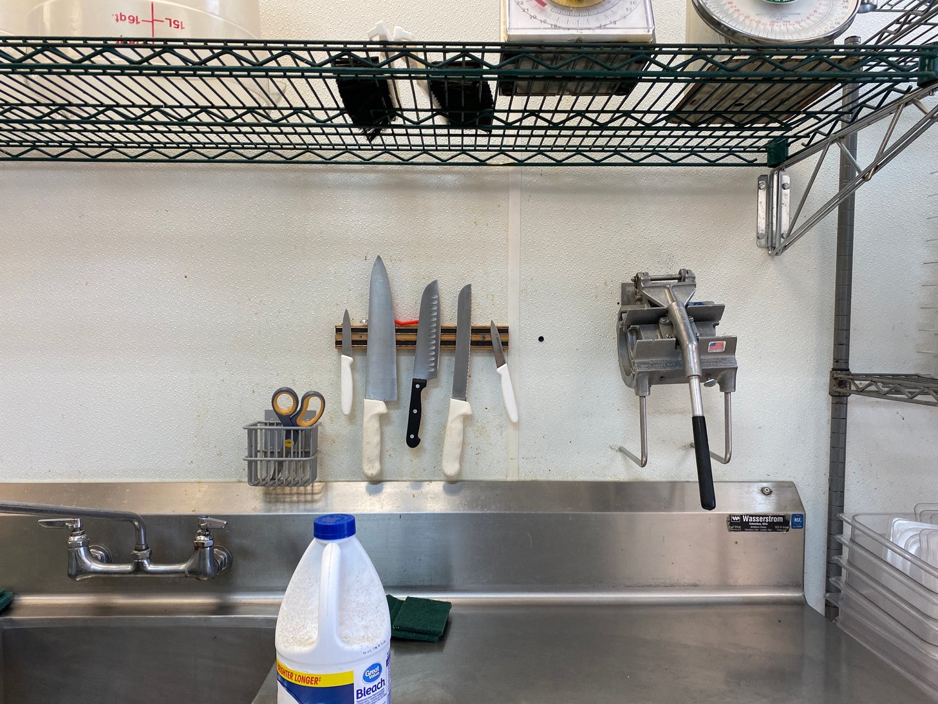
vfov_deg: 51.4
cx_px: 466
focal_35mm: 27
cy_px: 362
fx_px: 732
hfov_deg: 65.3
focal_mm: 4.25
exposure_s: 1/120
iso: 100
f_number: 1.8
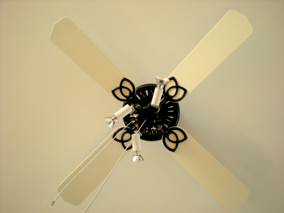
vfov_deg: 37.7
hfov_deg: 49.0
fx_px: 312
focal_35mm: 38
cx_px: 142
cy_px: 106
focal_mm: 6.3
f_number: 3.1
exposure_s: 1/23.7
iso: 200
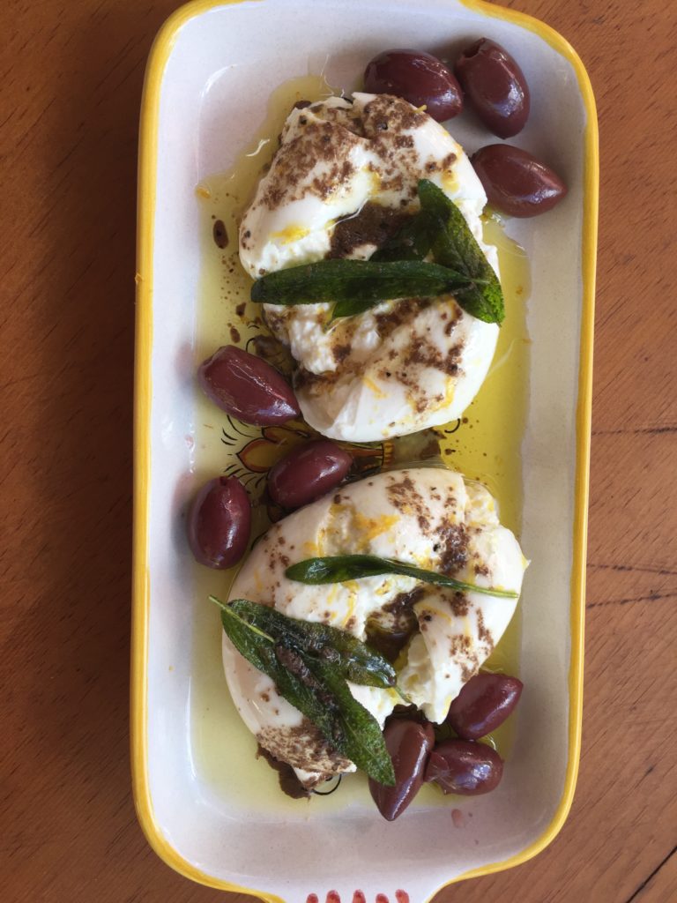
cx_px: 338
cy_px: 452
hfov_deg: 48.2
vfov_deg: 61.7
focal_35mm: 29
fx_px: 756
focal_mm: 4.15
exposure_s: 1/120
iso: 32
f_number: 2.2
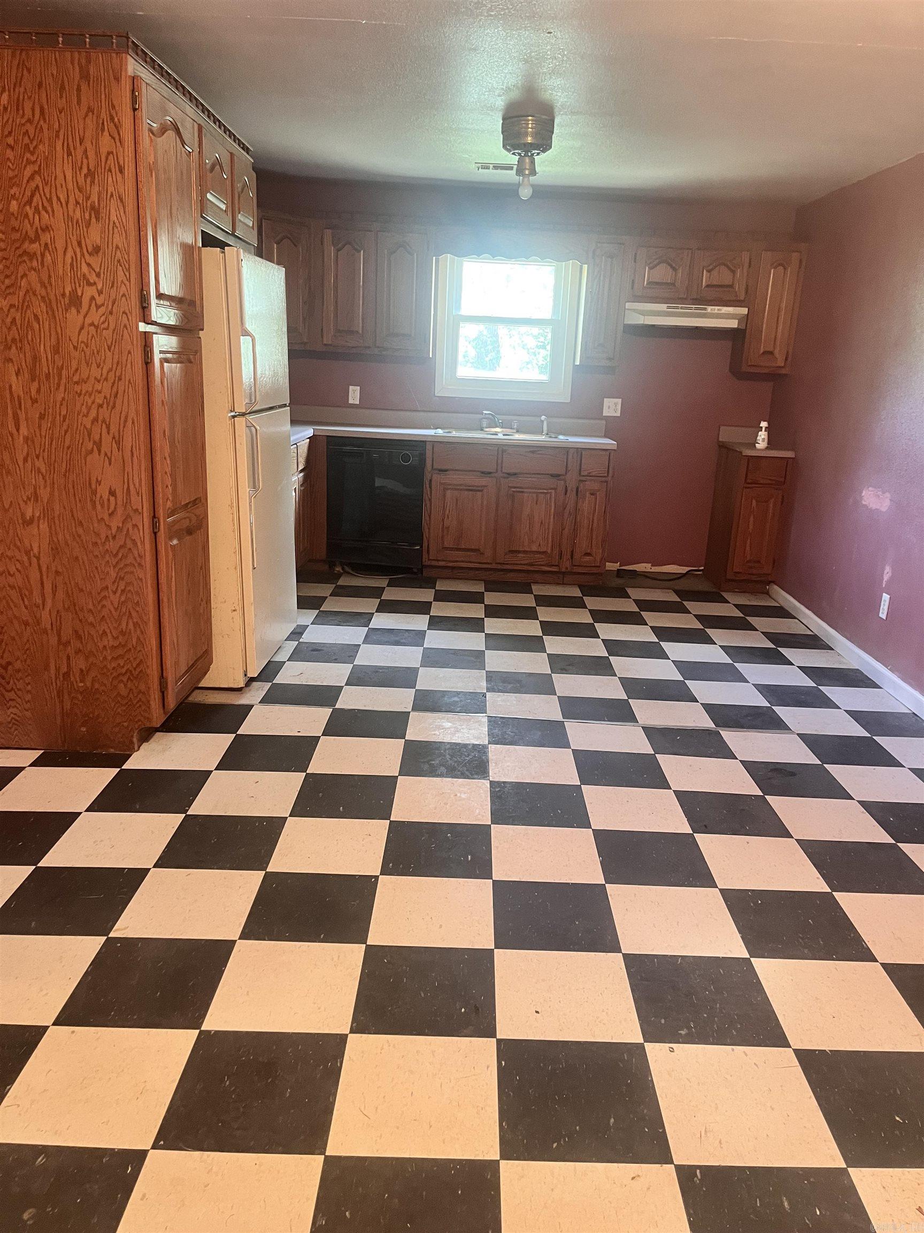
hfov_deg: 53.1
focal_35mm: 26
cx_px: 462
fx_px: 925
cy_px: 616
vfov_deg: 67.3
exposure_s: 1/60
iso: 400
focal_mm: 5.1
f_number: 1.6
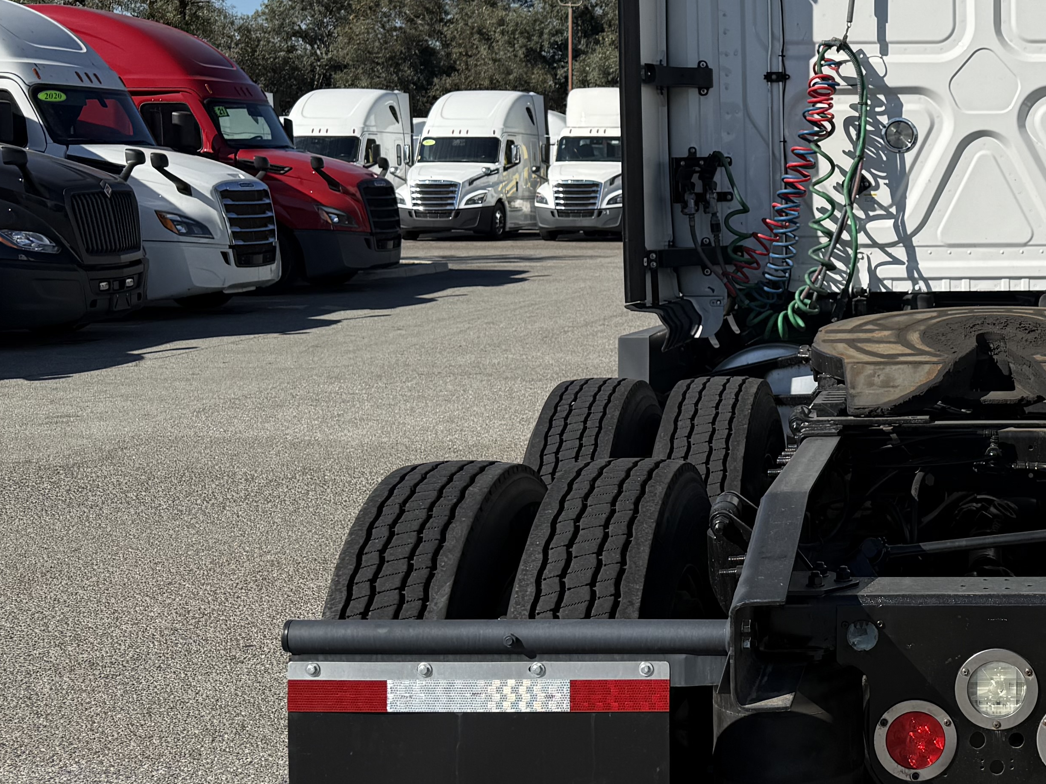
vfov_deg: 26.0
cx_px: 997
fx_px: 1692
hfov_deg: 32.2
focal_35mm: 56
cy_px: 269
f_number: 1.78
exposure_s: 1/6711
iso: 80
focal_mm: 6.76
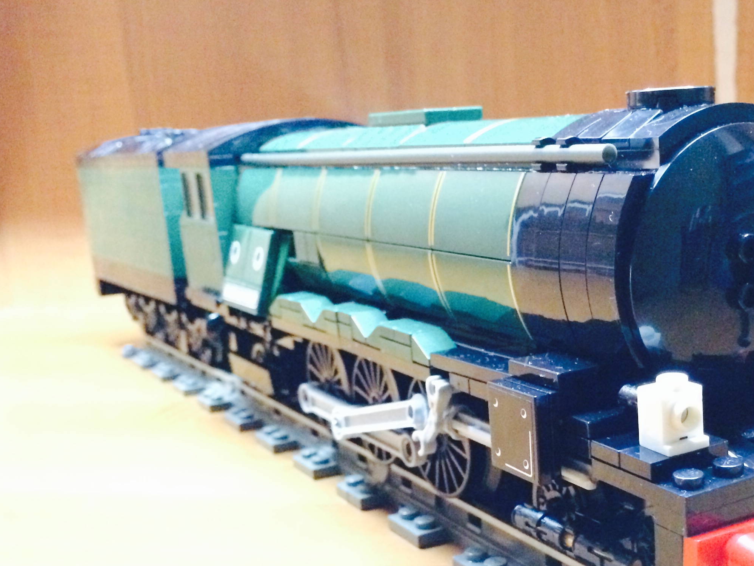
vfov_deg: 29.4
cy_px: 395
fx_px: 1067
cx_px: 529
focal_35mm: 49
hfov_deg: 38.3
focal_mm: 4.12
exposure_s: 1/15
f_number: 2.2
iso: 640
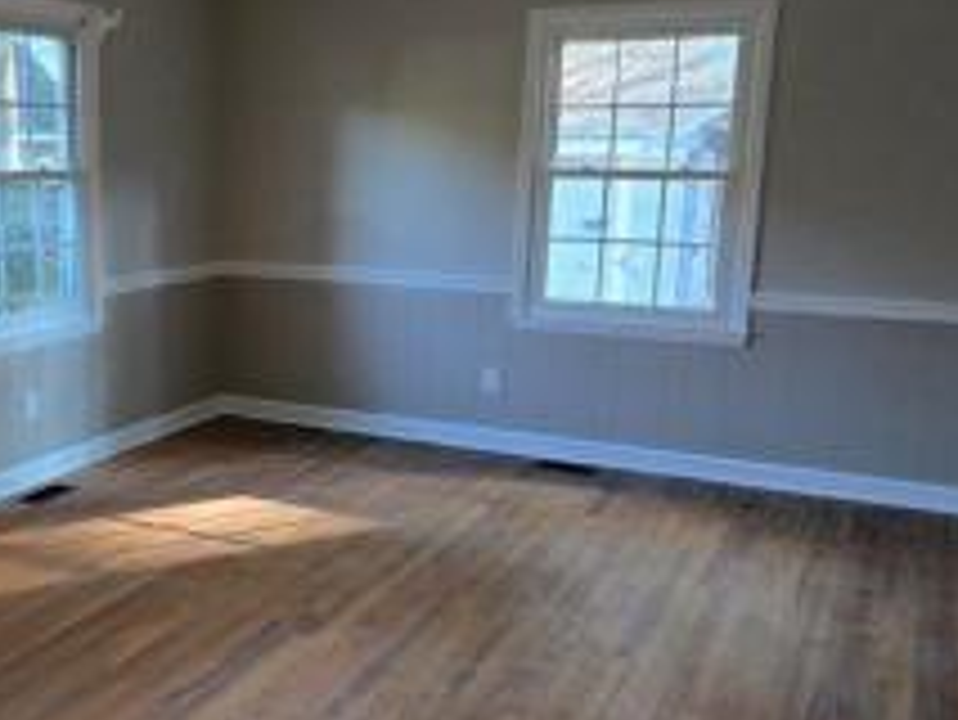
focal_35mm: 43
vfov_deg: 33.6
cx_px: 223
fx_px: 1191
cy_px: 360
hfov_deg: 42.3
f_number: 1.8
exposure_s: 1/120
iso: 400
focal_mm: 5.4
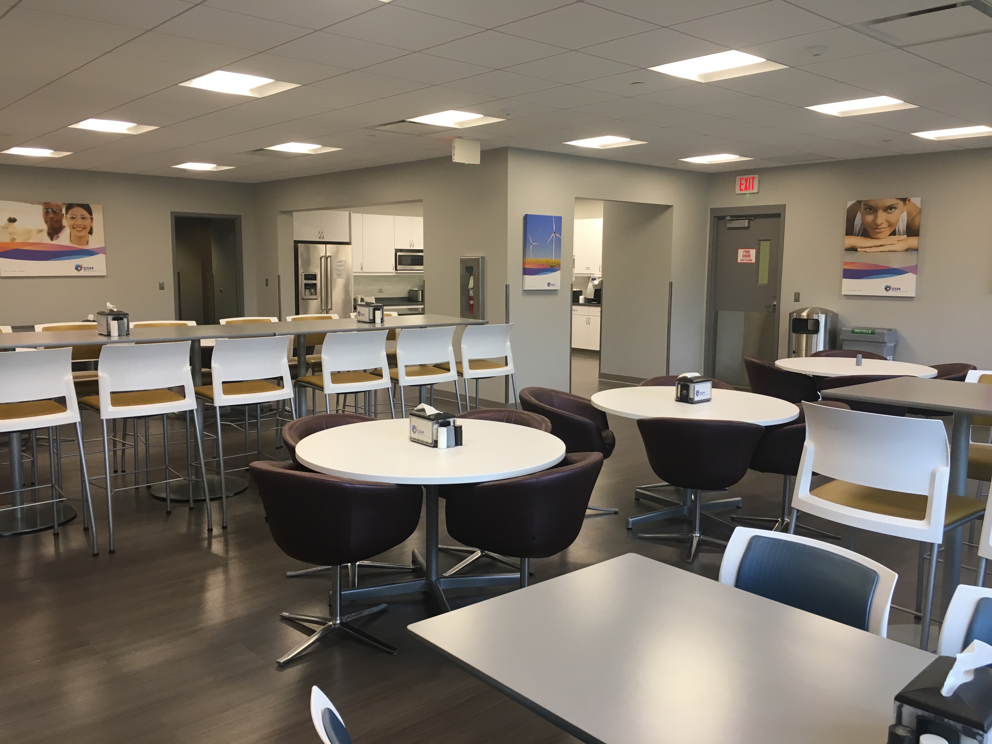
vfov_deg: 48.2
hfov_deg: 61.7
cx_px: 496
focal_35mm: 29
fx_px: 831
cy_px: 372
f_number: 2.2
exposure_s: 1/30
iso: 25
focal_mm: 4.15
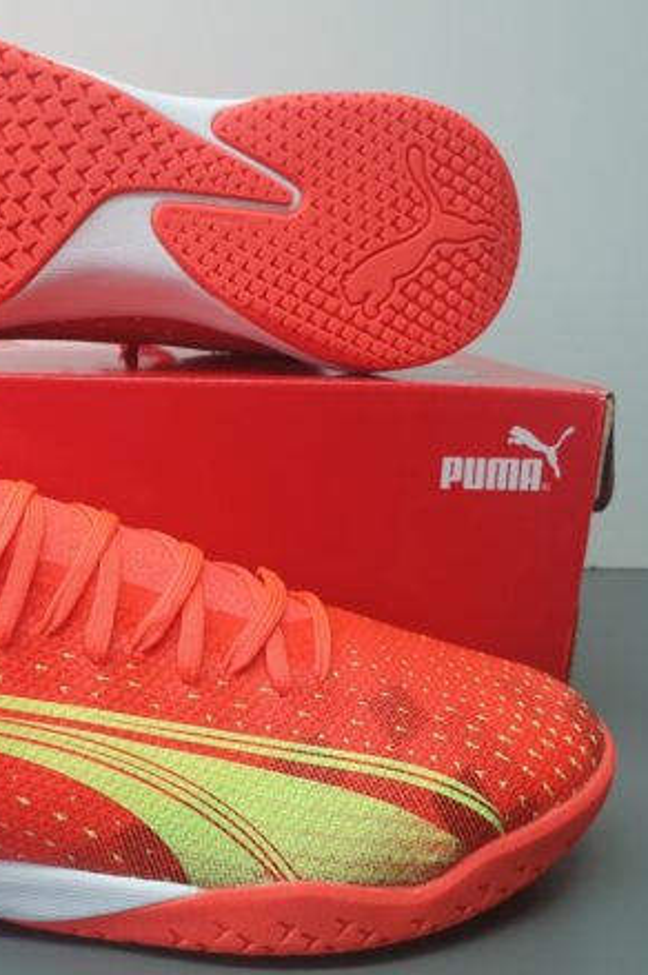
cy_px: 480
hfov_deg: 33.9
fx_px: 1001
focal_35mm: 37
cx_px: 64
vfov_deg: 51.9
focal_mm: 4.3
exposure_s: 1/50
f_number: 2.4
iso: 100
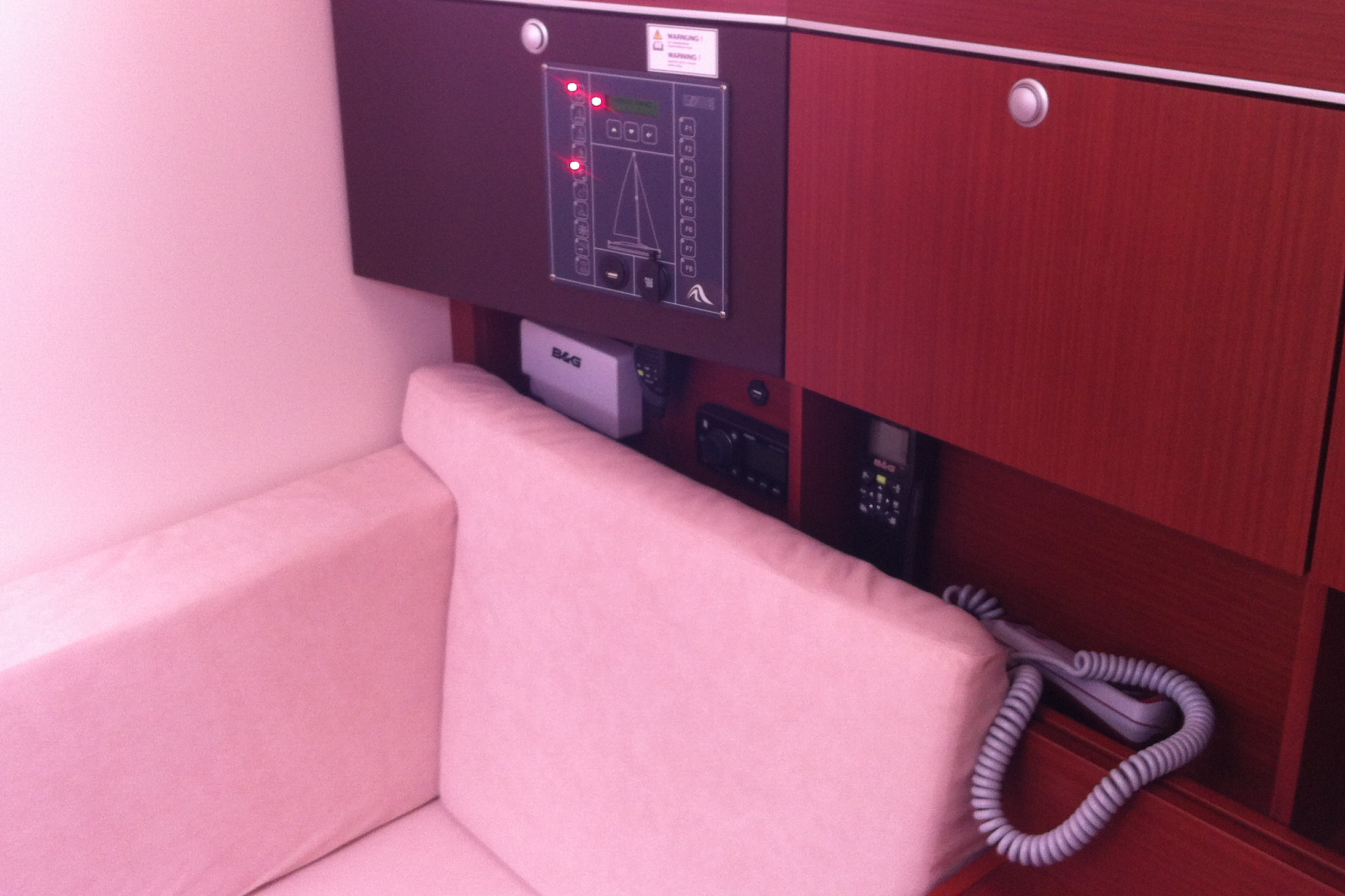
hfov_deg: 45.4
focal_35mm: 43
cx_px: 686
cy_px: 332
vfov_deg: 31.1
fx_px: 1607
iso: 125
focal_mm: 3.85
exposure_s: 1/15
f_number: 2.8
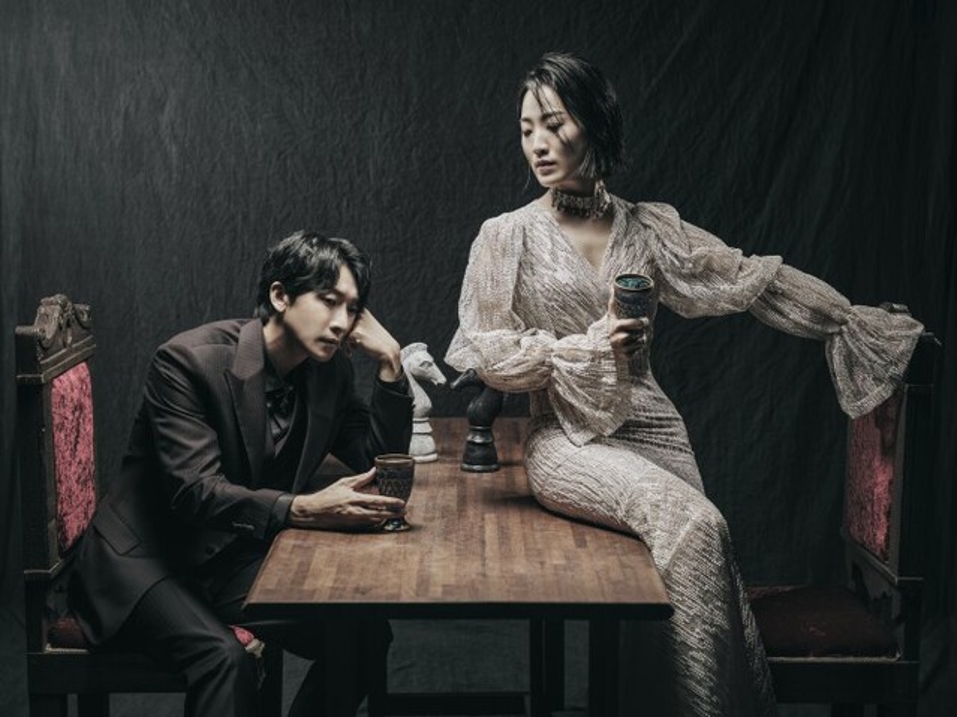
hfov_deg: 30.7
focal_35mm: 63
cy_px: 358
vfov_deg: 23.3
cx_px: 478
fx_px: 1741
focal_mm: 80
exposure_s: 1/125
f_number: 4
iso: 100
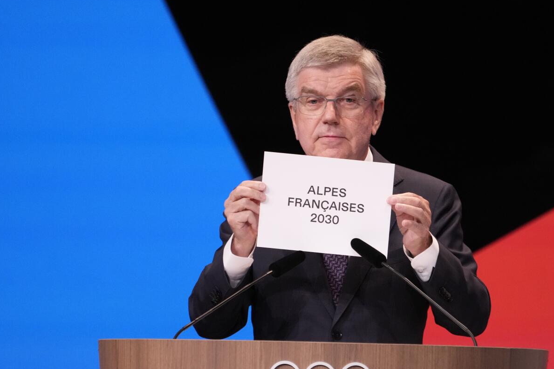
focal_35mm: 500
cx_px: 335
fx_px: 7695
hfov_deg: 4.1
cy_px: 194
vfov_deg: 2.8
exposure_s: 1/200
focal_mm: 400
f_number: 5.6
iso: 4000
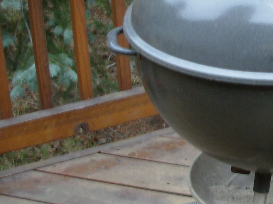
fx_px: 852
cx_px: 299
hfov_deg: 17.6
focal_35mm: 108
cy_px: 46
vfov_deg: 13.6
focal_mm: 6.3
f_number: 2.9
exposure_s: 1/19
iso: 50
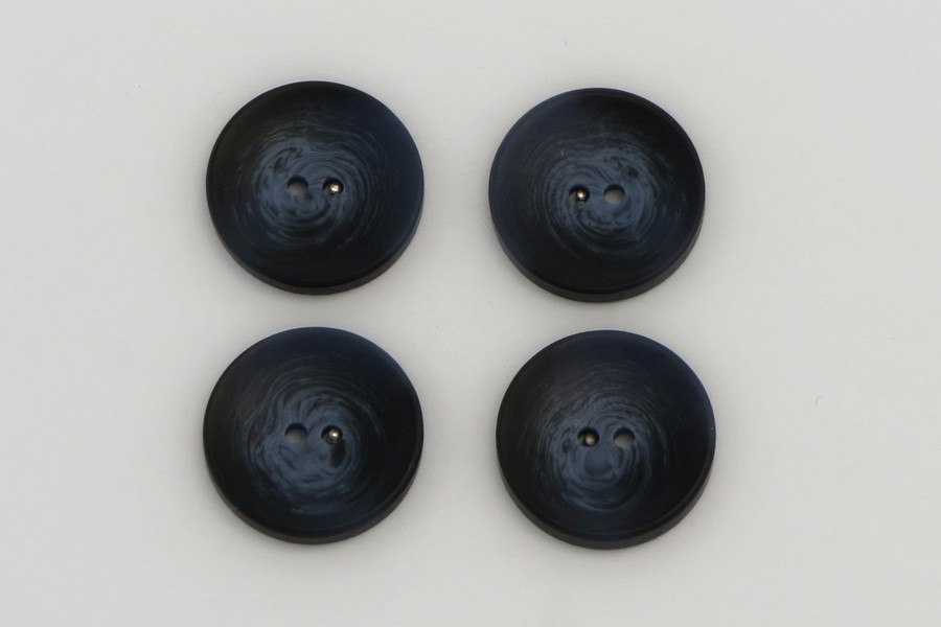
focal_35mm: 82
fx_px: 2156
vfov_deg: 16.6
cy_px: 314
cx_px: 470
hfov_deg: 24.6
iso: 200
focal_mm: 55
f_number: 9
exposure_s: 1/500
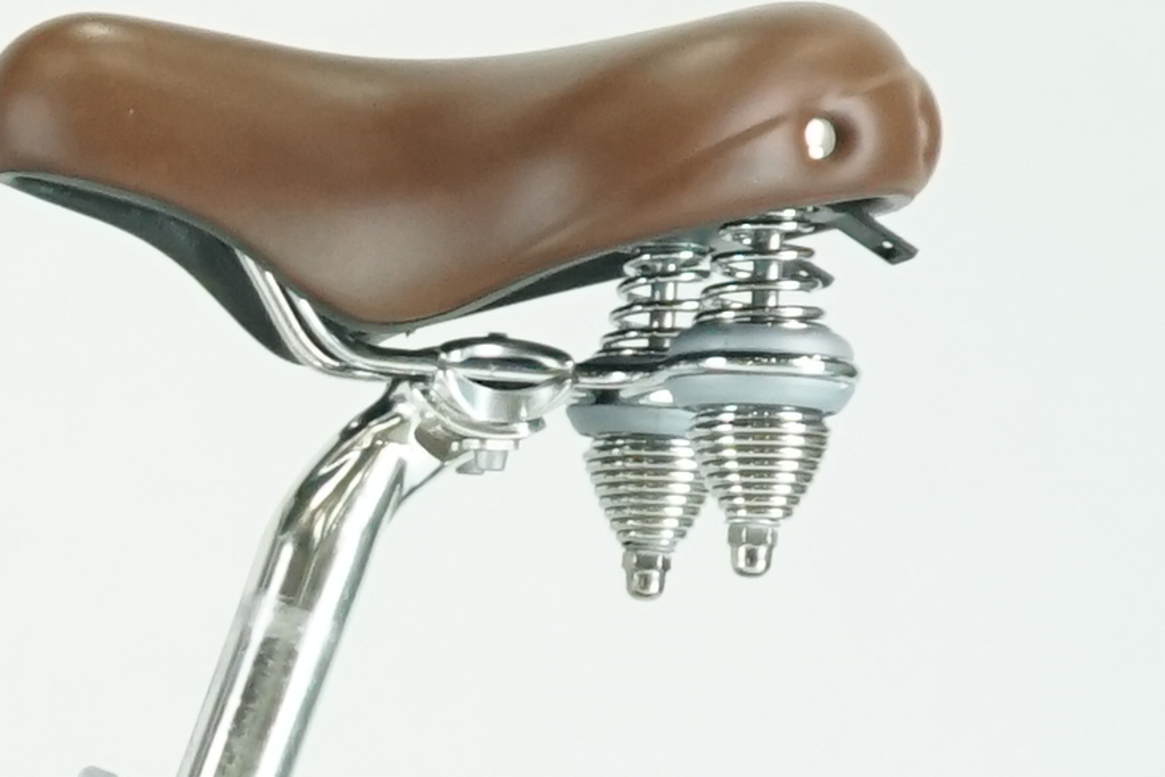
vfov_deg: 3.9
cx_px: -1519
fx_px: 11261
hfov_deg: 5.7
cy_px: 1200
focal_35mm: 348
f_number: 5
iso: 1600
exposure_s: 1/200
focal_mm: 51
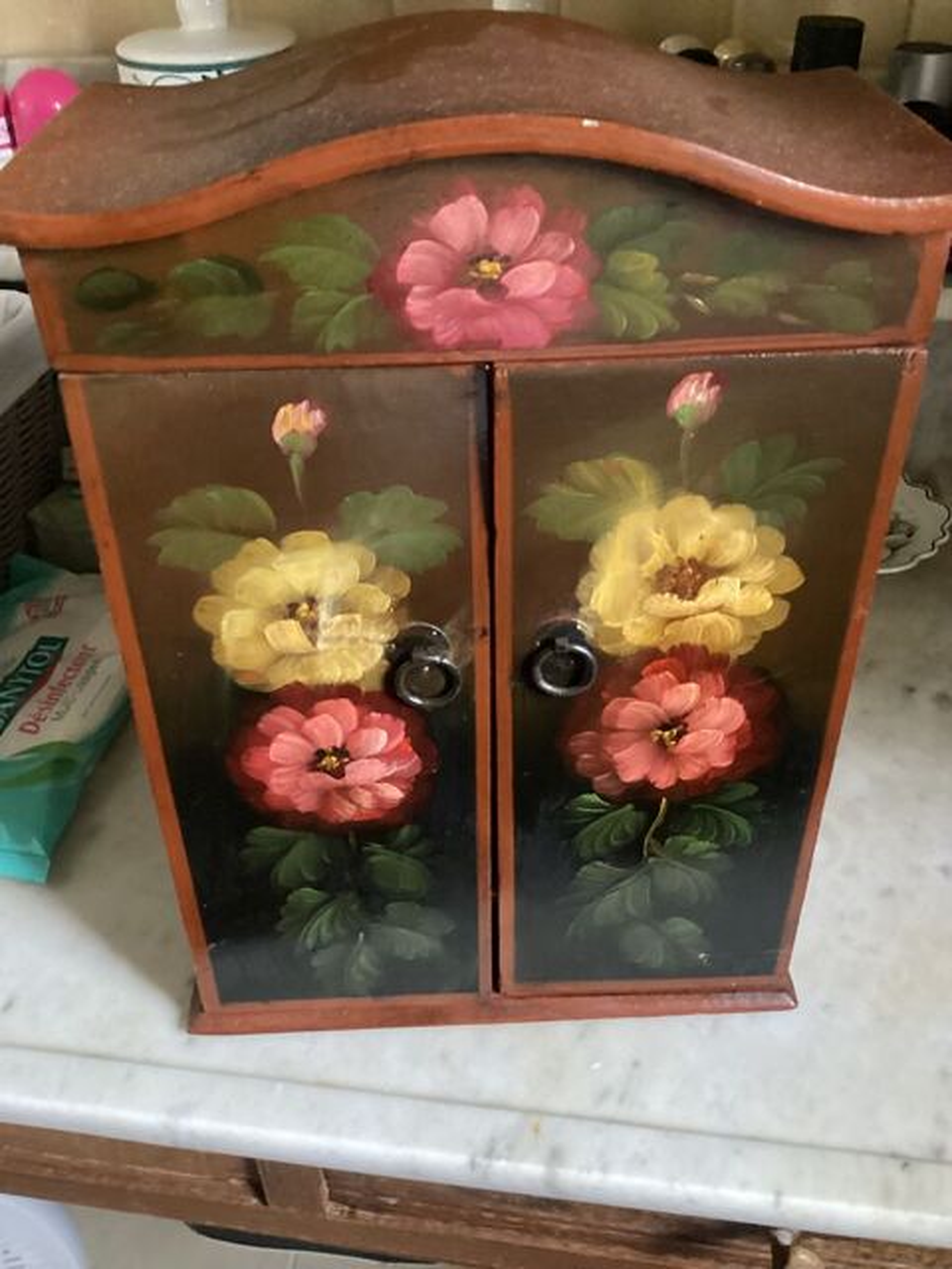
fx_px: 1137
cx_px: 476
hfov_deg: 45.4
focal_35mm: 31
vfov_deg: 58.4
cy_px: 634
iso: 640
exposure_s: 1/20
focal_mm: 3.3
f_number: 2.4
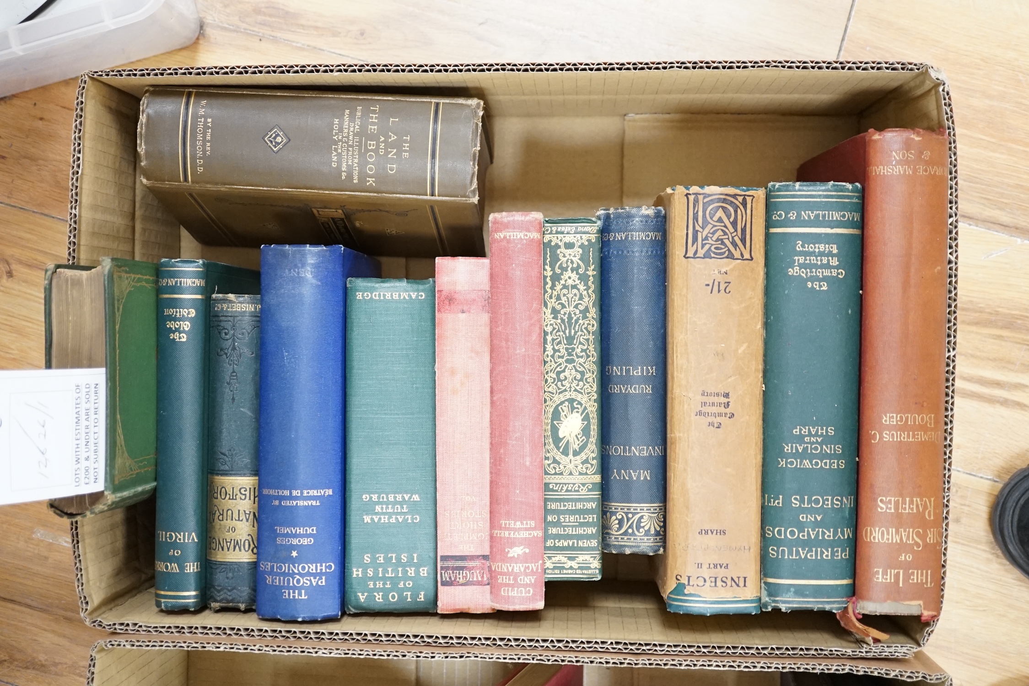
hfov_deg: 43.6
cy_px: 343
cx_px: 514
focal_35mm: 45
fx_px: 1286
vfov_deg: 29.9
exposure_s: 1/60
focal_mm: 30
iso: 2000
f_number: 3.5
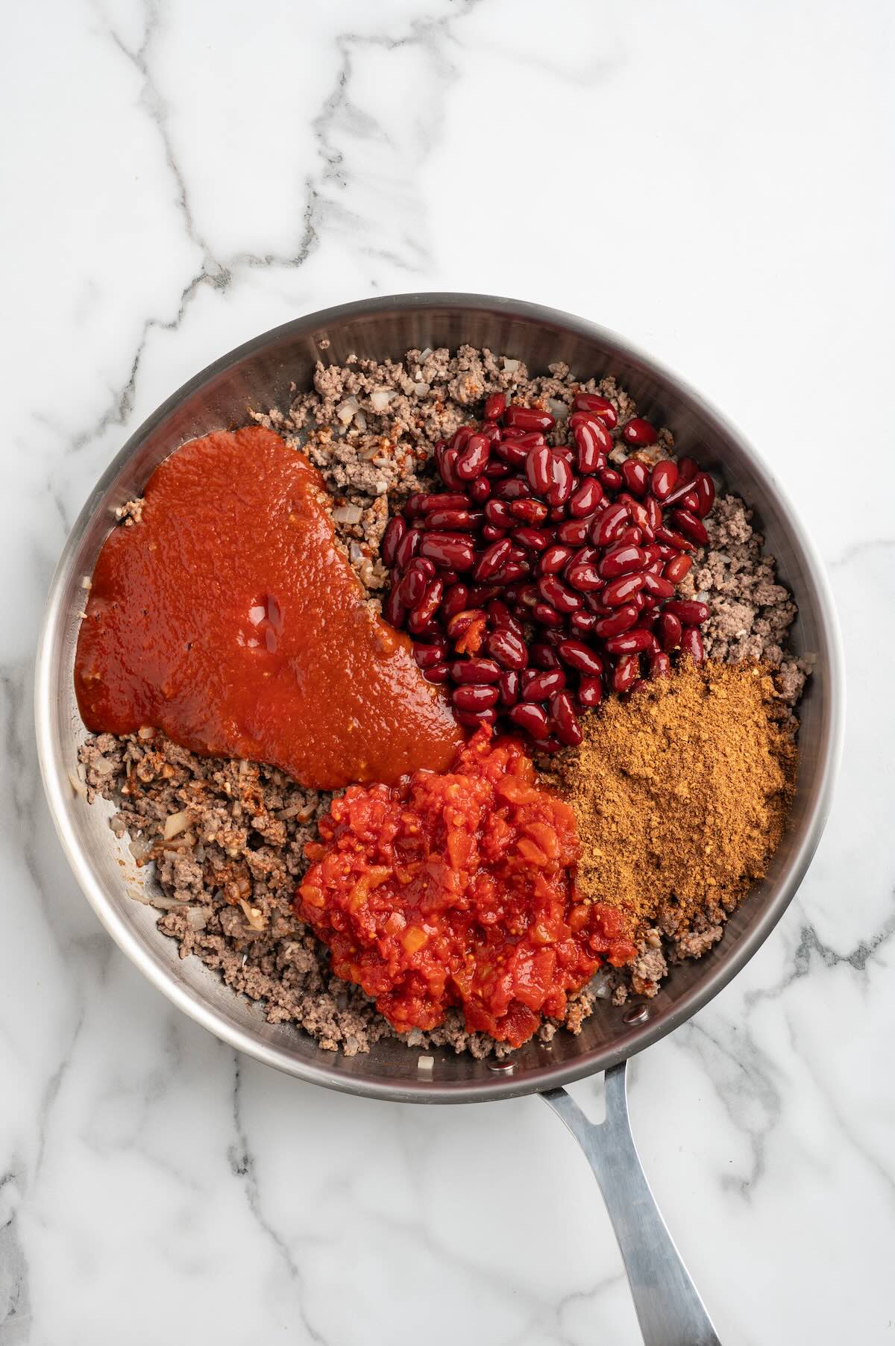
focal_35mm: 50
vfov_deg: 39.6
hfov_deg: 27.0
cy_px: 673
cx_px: 448
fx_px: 1867
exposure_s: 1/200
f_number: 11
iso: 160
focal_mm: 50
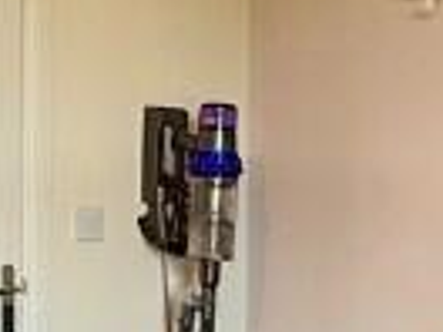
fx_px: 1395
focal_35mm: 109
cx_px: 131
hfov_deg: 18.0
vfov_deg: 13.6
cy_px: 211
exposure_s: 1/100
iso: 200
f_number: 2.2
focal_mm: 2.22
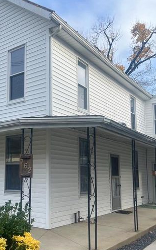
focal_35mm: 37
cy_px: 141
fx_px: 252
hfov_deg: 33.8
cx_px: 43
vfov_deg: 52.6
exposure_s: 1/1748
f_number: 1.6
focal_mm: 5.1
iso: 50
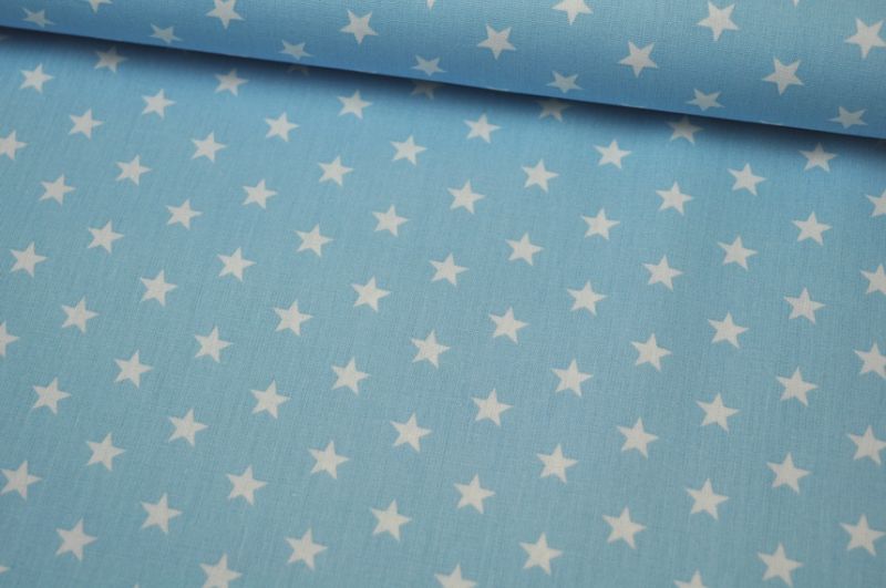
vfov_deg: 21.5
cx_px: 443
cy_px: 294
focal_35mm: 63
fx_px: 1548
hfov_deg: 31.9
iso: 280
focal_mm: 42
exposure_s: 1/125
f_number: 5.6
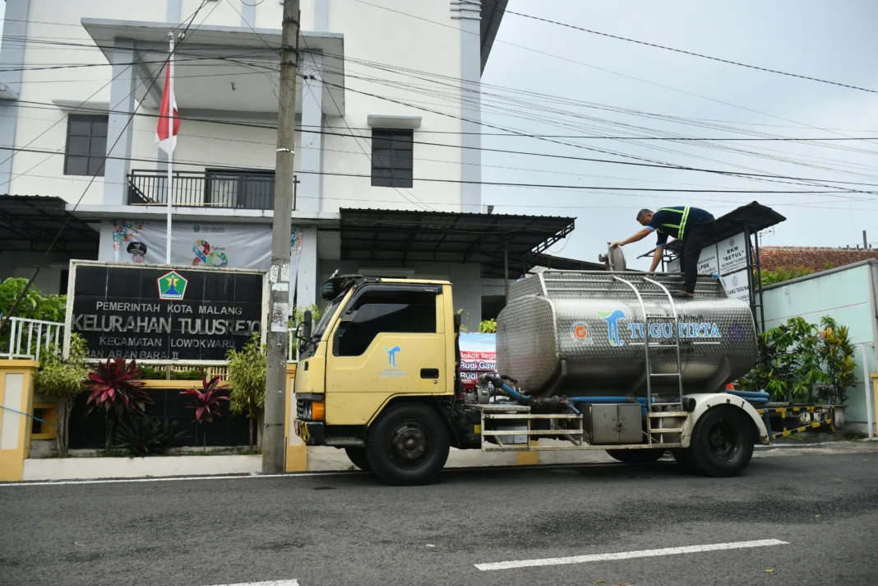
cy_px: 293
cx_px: 439
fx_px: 658
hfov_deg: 67.4
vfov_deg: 47.9
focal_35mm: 27
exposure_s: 1/1250
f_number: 3.5
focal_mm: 18
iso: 320
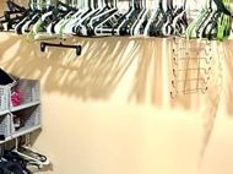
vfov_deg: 27.9
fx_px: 350
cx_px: 100
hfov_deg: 36.8
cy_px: 105
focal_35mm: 52
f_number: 2.2
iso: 1250
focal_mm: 2.22
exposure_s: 1/40
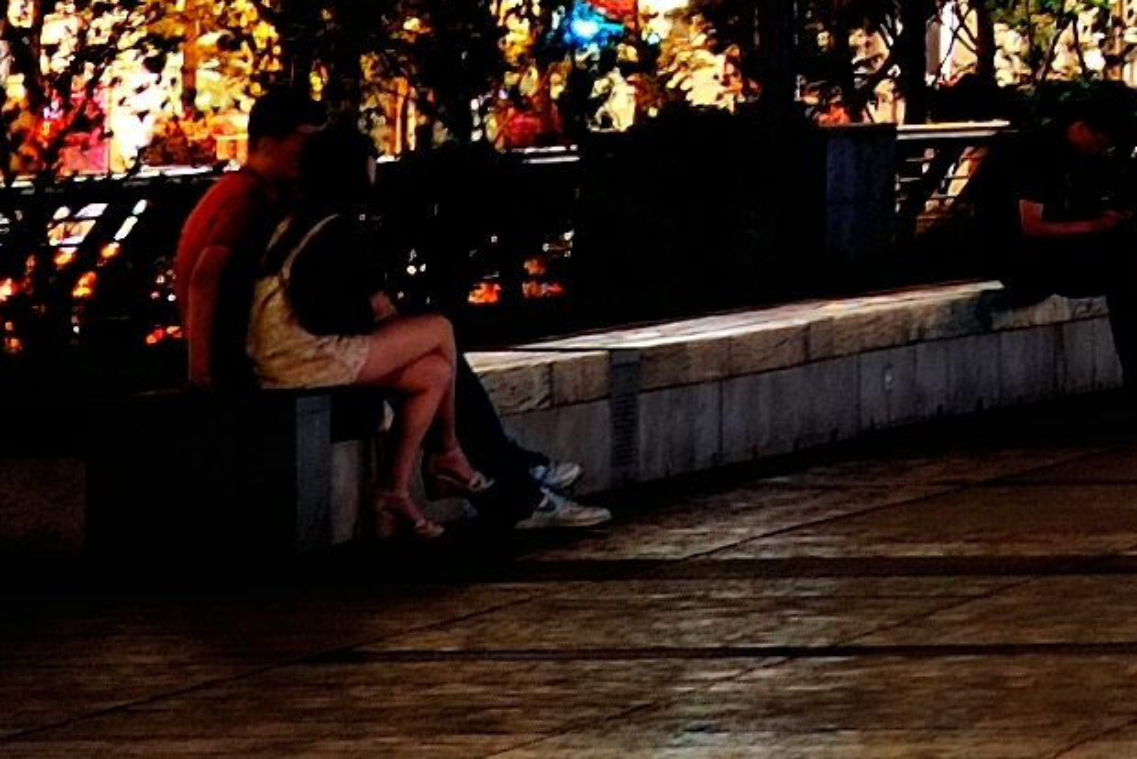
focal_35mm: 480
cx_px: 2685
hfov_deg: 4.2
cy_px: -1160
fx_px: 15166
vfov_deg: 2.8
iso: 200
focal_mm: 70
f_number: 5.6
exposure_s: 1/2
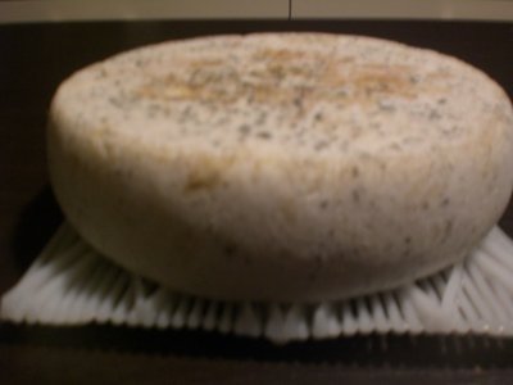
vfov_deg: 37.7
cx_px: 256
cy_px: 192
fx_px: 563
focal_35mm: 38
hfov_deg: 49.0
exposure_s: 1/4
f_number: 3.1
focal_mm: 6.3
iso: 200
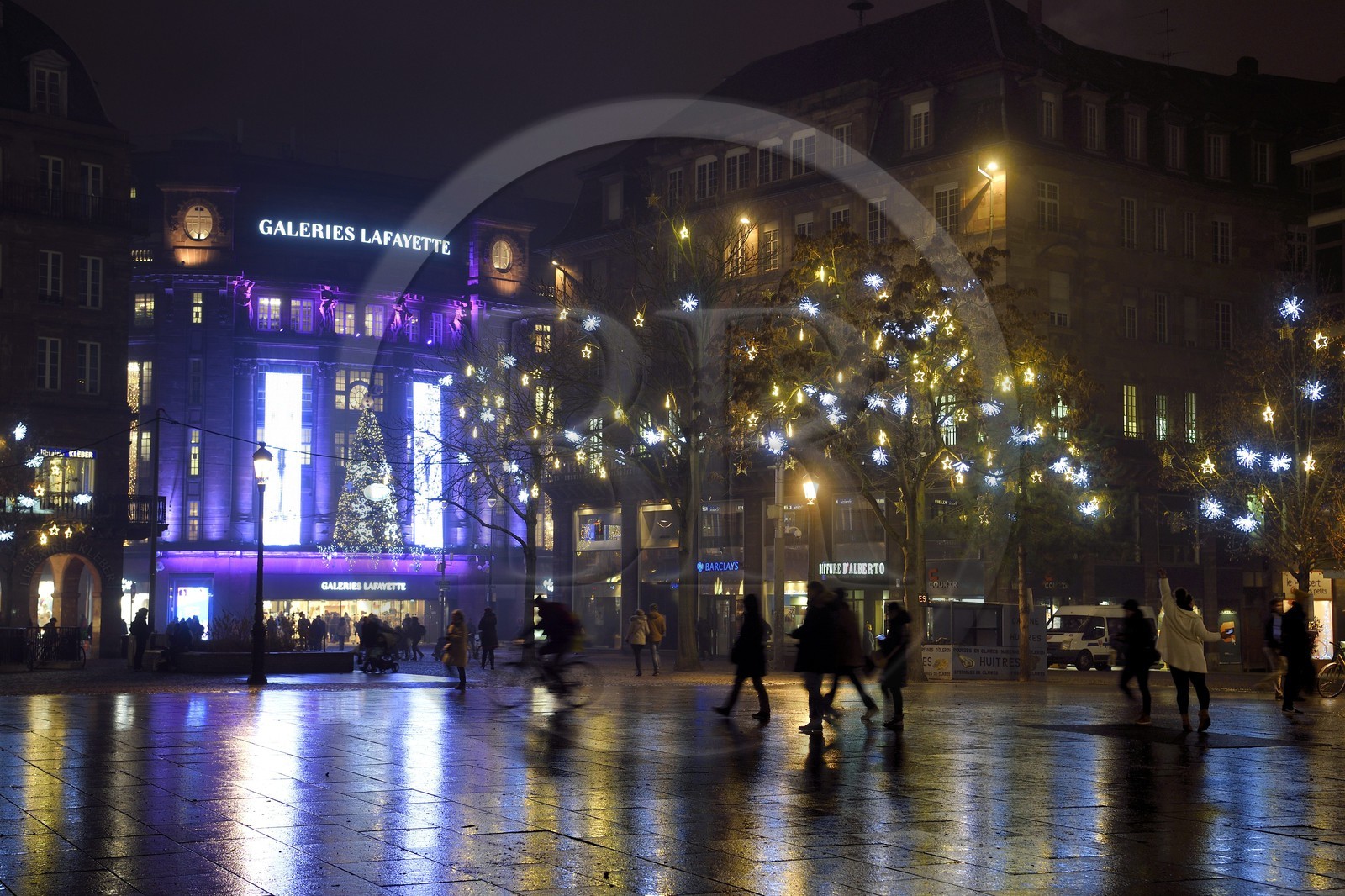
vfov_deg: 26.0
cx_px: 672
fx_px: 1942
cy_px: 448
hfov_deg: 38.2
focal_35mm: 52
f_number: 5.6
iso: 400
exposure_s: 1/13
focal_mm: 52
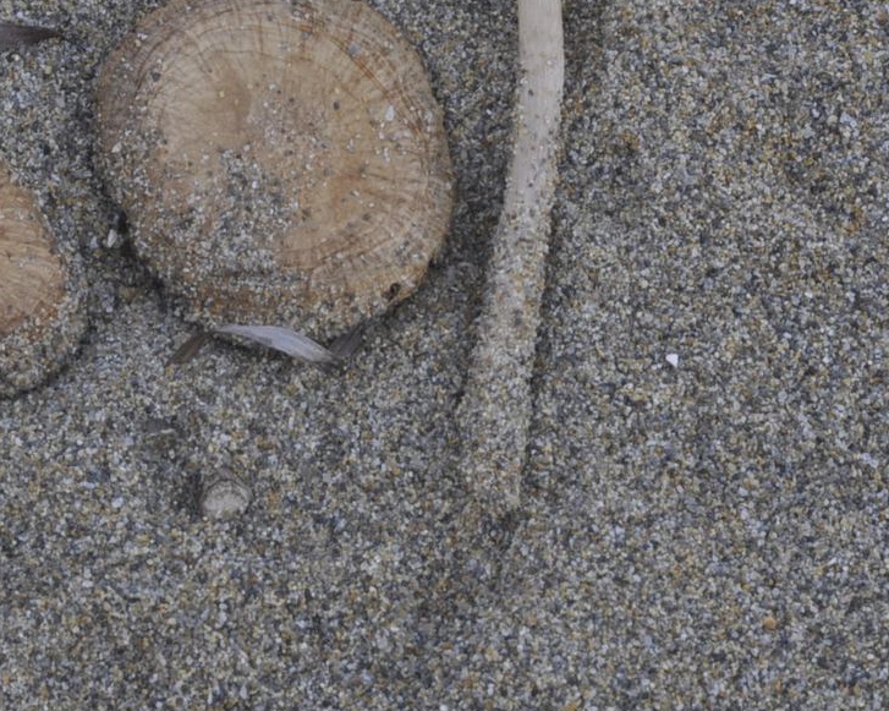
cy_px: 75
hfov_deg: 6.0
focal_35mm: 325
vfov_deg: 4.8
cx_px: 322
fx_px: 8548
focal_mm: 105
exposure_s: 1/15
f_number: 29
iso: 200
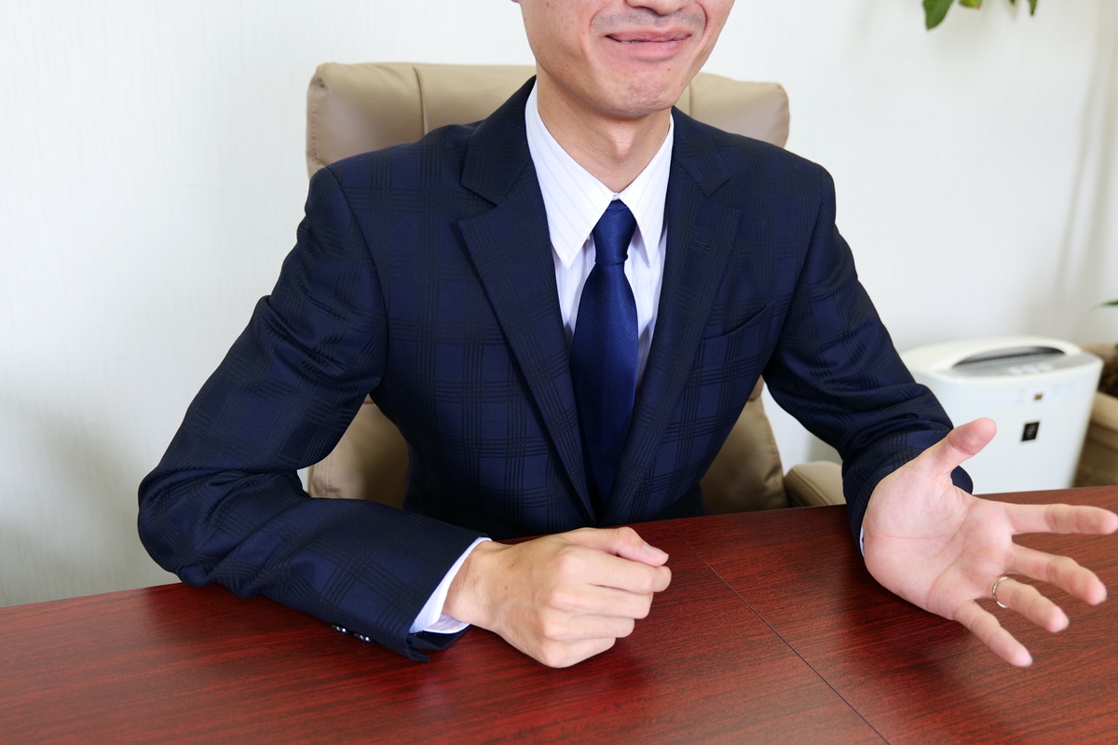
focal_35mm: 31
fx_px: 963
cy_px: 372
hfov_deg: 60.3
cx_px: 559
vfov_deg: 42.3
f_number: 4.2
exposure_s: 1/60
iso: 640
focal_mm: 31
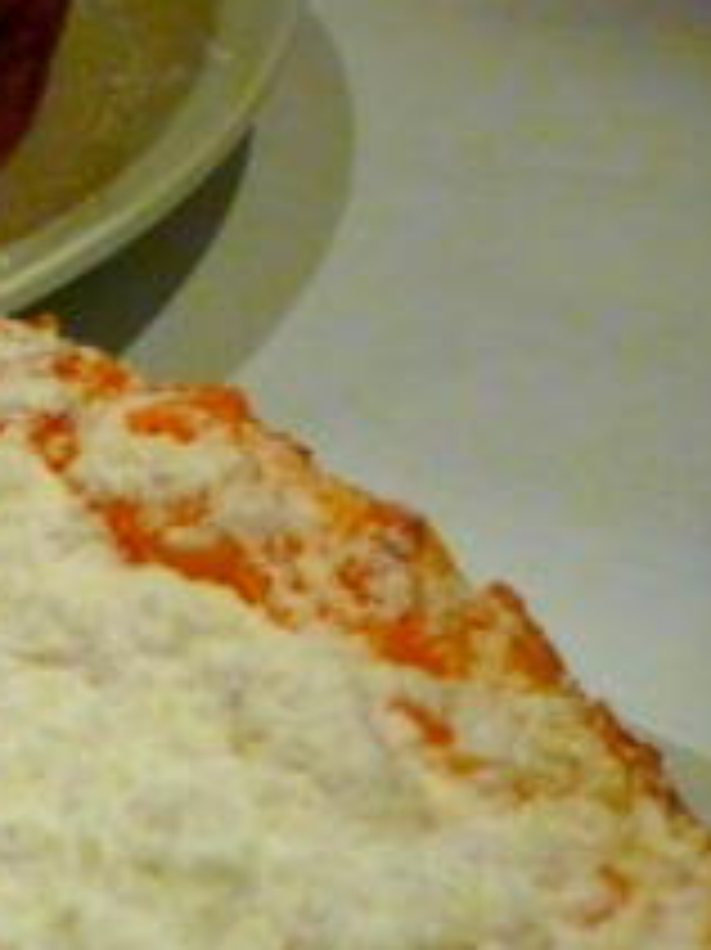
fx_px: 2549
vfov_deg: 21.0
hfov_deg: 14.3
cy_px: 628
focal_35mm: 93
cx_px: -504
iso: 400
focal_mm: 5
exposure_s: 1/40
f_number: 3.1
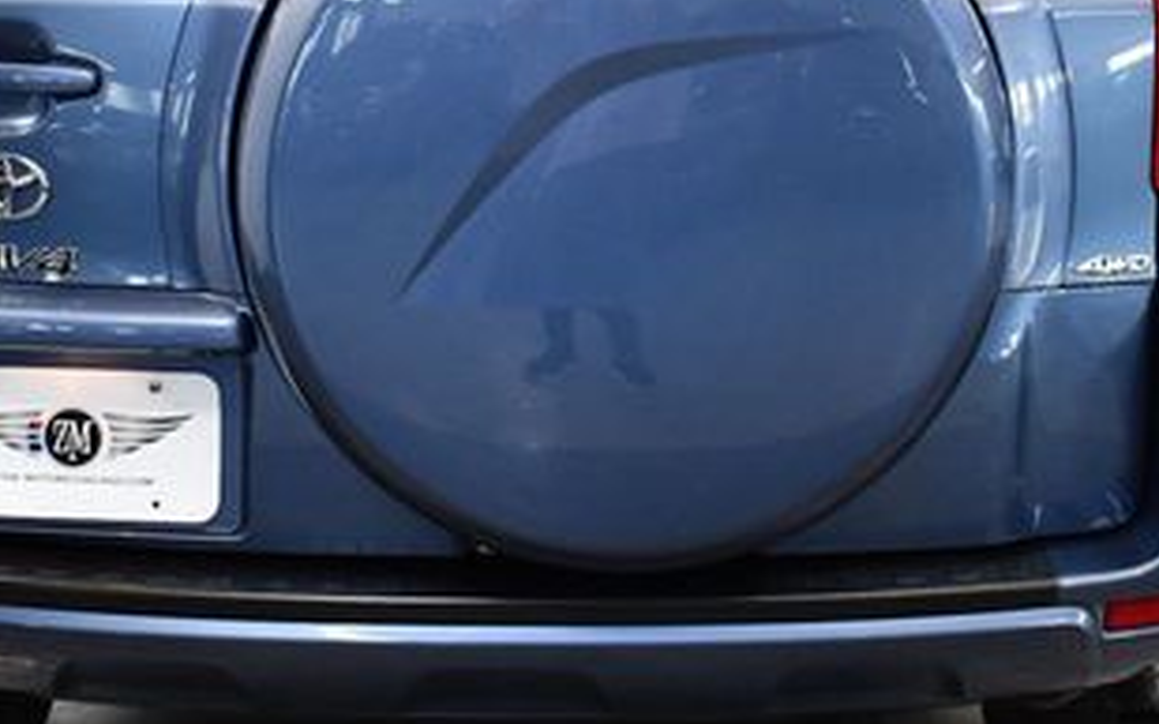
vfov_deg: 17.0
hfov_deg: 27.1
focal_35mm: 76
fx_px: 2400
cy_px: 165
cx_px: 536
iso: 1100
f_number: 3.5
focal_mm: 18
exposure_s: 1/125
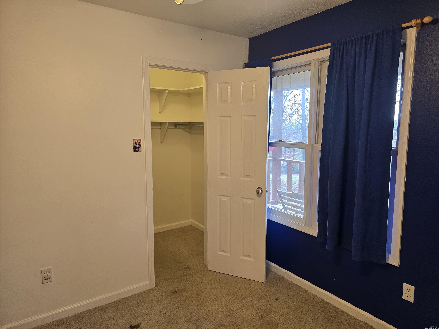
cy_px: 164
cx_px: 220
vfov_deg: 58.9
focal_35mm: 23
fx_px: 292
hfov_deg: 73.9
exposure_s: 1/120
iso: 125
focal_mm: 6.3
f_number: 1.7
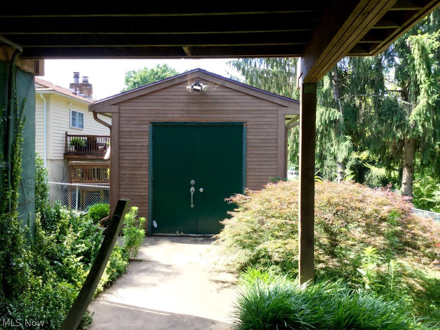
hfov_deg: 58.4
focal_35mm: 31
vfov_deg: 45.4
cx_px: 220
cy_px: 165
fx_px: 394
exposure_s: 1/212
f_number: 2.4
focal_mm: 3.3
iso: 25
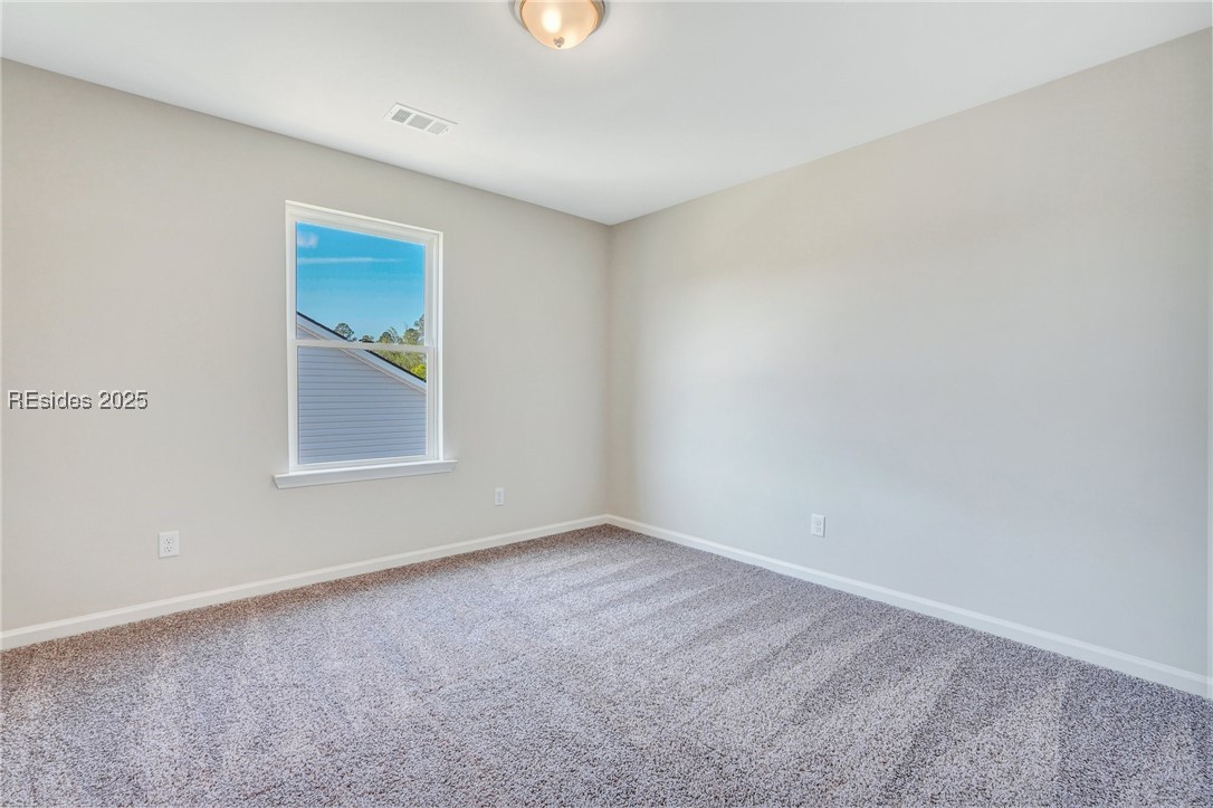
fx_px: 539
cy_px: 404
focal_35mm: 16
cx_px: 606
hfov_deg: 96.8
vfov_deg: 73.7
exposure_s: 1/60
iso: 320
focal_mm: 16
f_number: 9
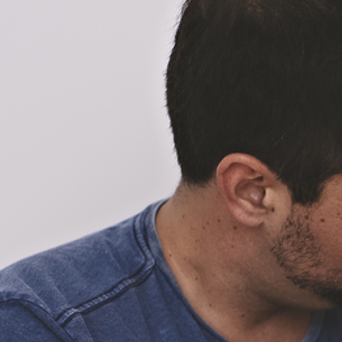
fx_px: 1520
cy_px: 365
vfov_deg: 12.6
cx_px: 484
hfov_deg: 12.3
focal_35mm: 136
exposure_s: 1/125
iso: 200
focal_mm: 35
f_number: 2.5
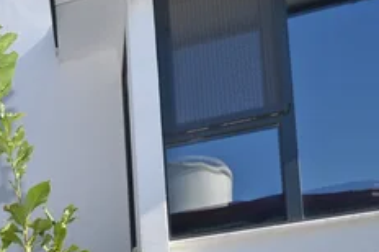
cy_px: 455
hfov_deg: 29.8
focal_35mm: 55
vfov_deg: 18.8
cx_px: -101
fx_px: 578
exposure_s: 1/200
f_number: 7.1
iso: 100
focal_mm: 10
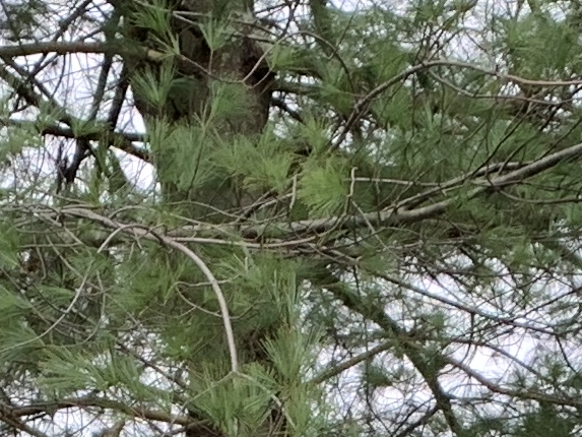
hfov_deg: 10.8
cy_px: 1076
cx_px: 270
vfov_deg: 7.5
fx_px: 3077
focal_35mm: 183
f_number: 1.8
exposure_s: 1/121
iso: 40
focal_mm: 4.25
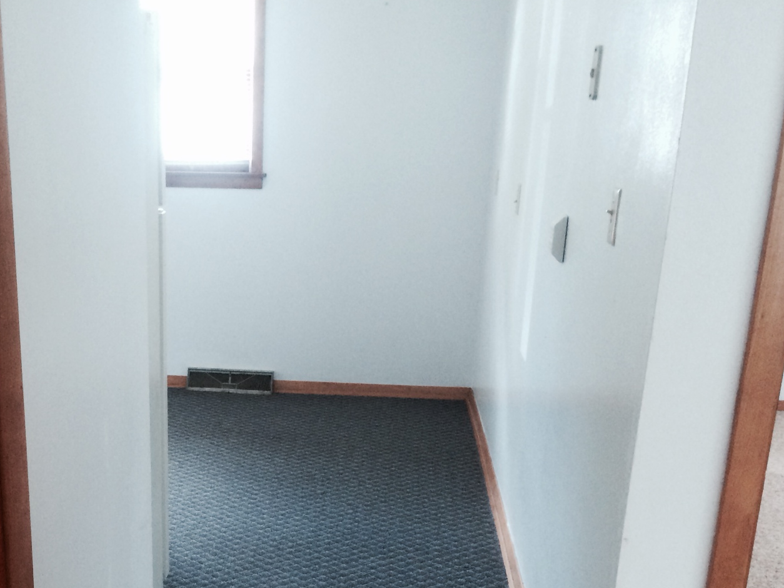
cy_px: 472
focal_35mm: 49
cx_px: 221
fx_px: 1110
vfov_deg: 29.0
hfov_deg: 38.2
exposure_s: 1/30
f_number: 2.2
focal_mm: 4.12
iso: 250
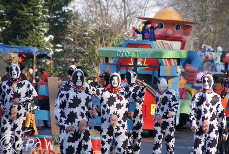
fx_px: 1944
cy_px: 78
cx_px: 115
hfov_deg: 6.7
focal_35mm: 305
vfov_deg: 4.5
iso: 250
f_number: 6.3
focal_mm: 200
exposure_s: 1/320
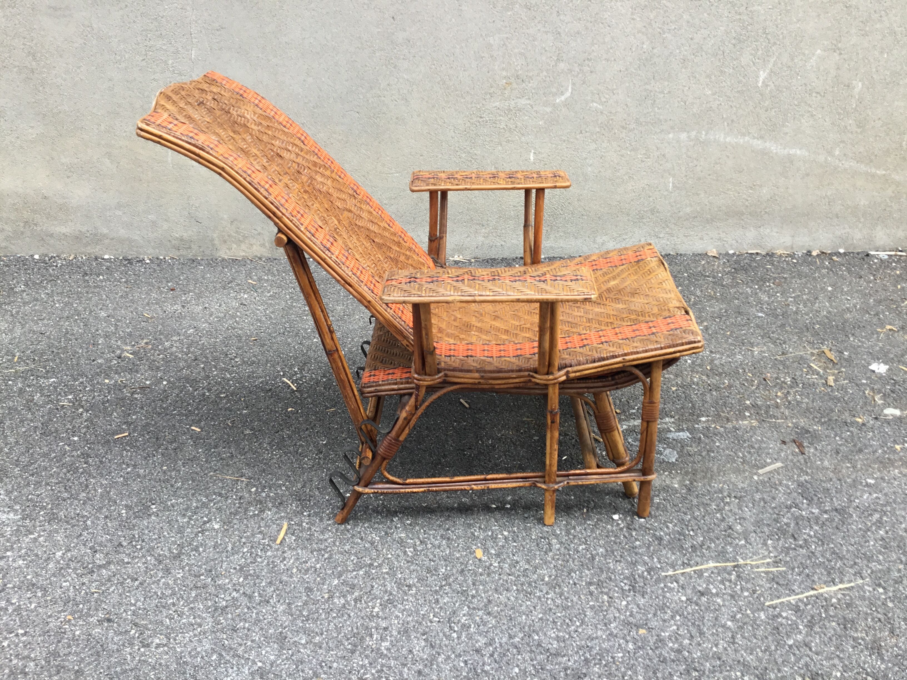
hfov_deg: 58.4
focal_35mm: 31
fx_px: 812
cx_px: 454
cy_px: 340
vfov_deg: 45.4
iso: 25
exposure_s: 1/101
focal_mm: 3.3
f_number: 2.4
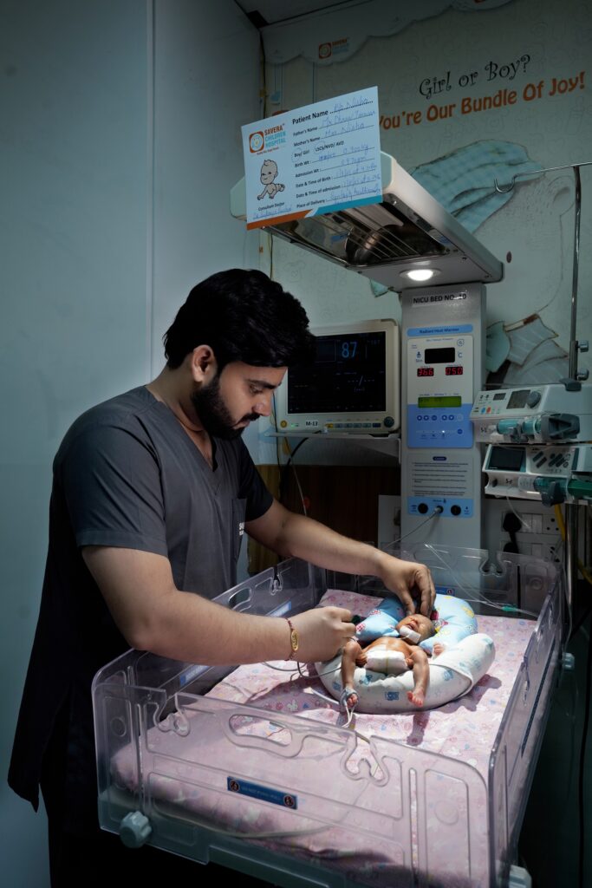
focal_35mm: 28
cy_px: 444
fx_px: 690
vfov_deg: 65.5
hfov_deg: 46.4
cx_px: 296
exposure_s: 1/125
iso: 800
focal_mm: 28
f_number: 5.6
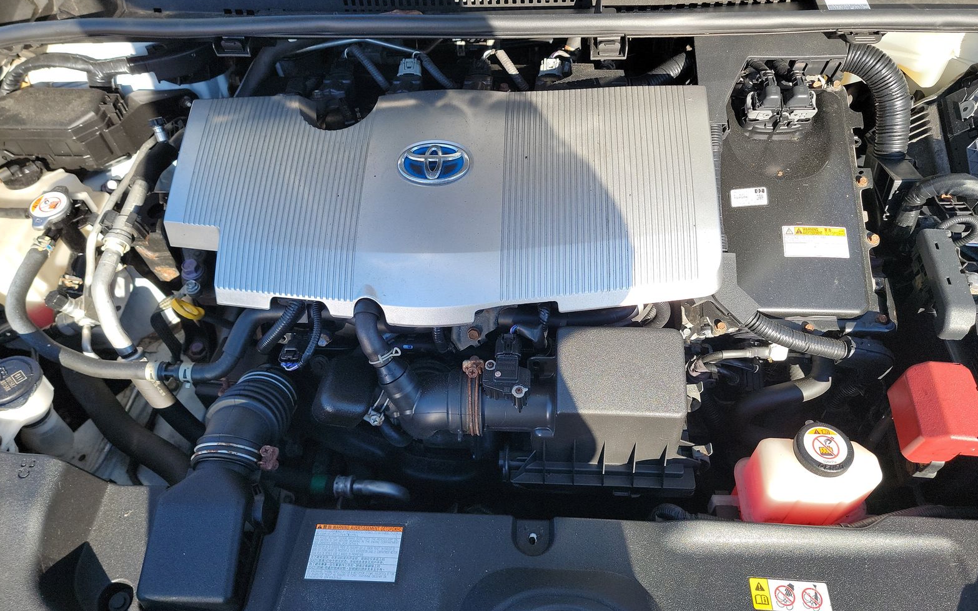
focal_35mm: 26
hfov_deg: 70.4
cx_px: 485
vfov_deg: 47.6
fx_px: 693
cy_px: 288
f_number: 1.8
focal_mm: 6.7
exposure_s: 1/187
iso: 50
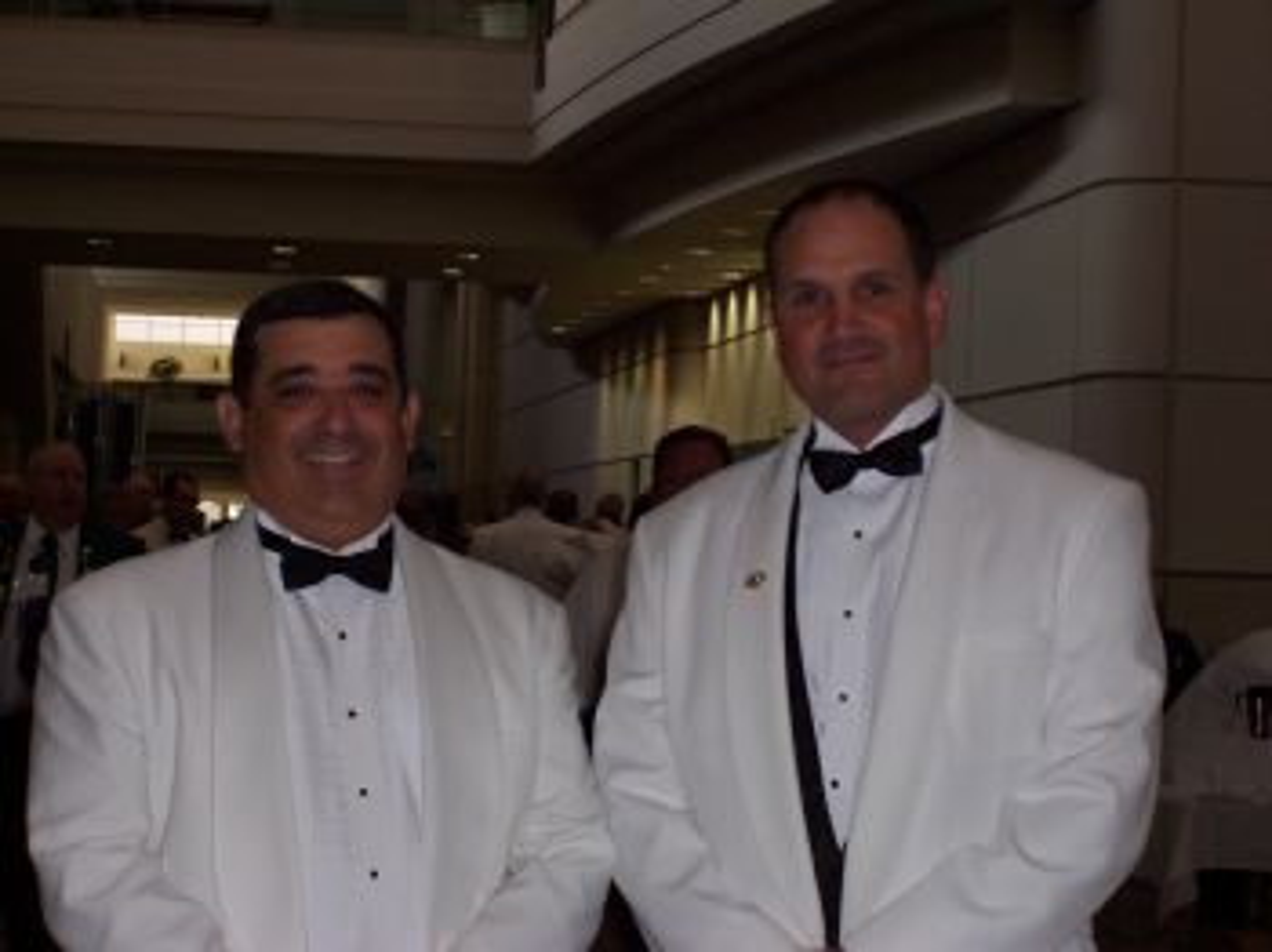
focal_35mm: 102
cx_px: 636
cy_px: 476
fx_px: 3746
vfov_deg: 14.5
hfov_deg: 19.3
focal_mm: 16.8
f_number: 4.6
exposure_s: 1/90
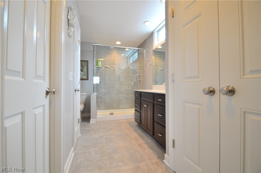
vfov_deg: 77.2
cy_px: 86
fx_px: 109
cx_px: 130
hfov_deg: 100.5
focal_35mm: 15
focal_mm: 10
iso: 500
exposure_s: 1/60
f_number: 3.5
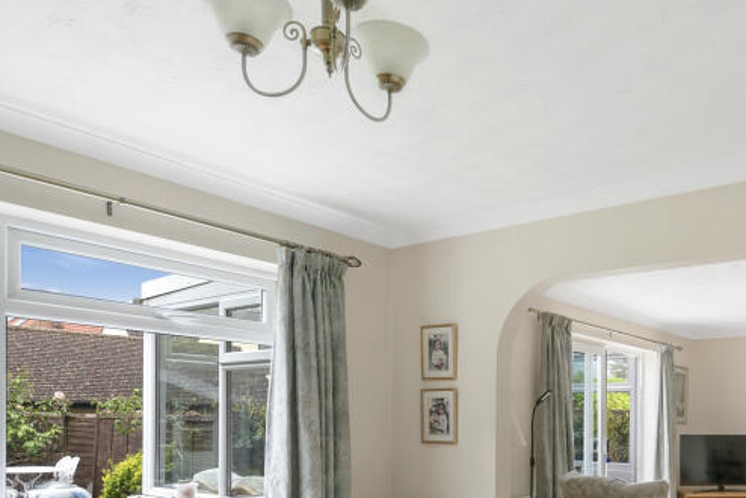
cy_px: 423
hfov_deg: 59.5
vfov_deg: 42.3
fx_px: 601
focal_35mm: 29
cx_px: 577
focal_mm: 14
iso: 320
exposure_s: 1/13
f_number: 6.3
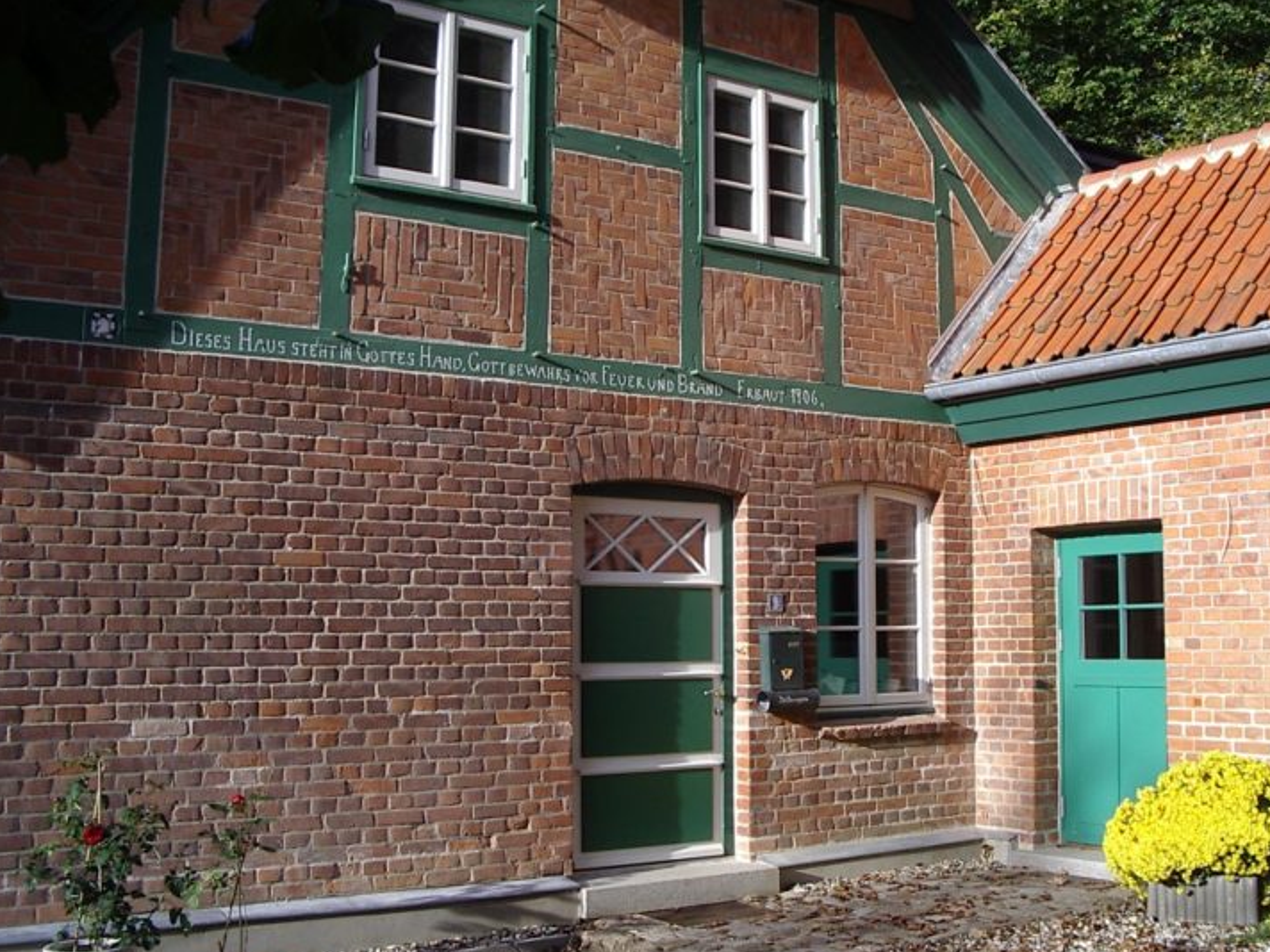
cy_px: 453
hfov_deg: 45.7
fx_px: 1504
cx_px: 678
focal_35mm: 41
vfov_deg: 35.1
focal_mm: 5.8
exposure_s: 1/160
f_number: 4.8
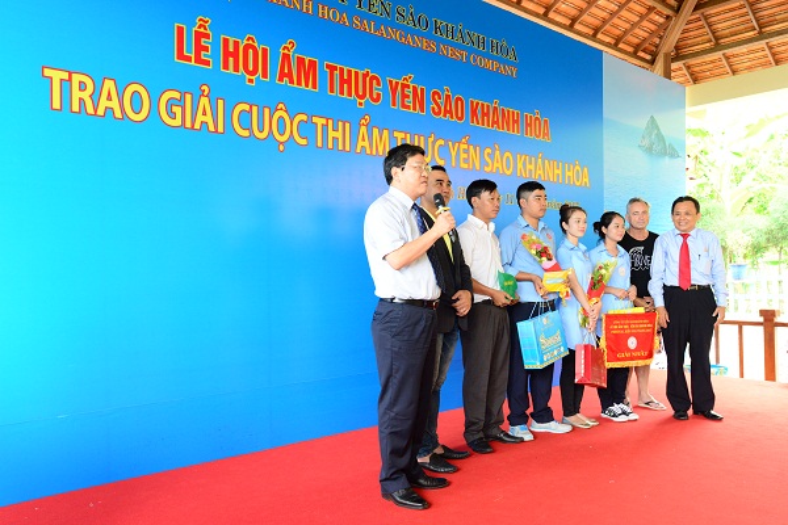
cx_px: 394
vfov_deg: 43.6
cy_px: 262
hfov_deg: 61.9
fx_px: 657
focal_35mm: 30
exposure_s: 1/60
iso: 2000
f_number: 8
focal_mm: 30
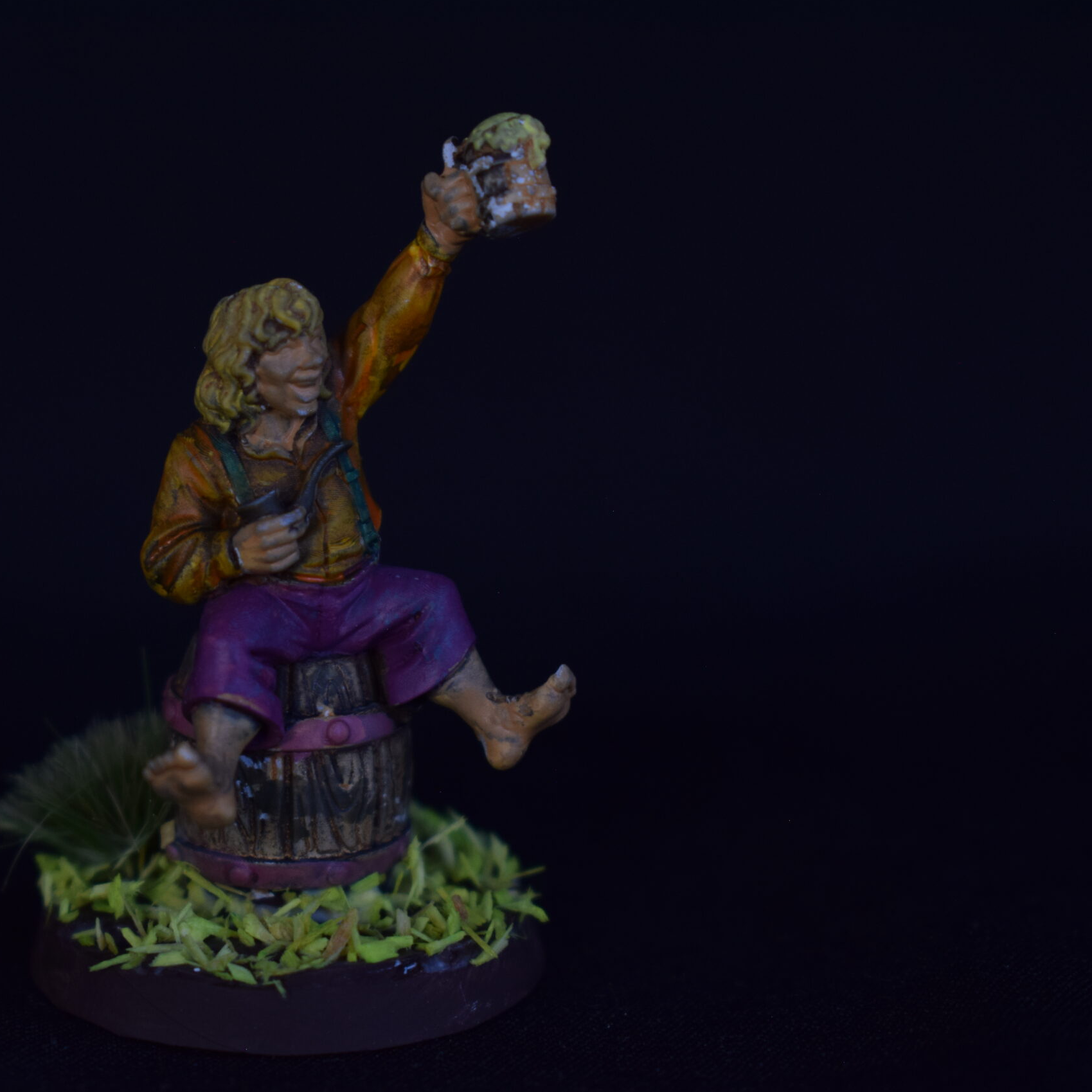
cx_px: 300
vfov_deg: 16.5
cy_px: 545
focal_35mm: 106
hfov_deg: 16.4
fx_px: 3770
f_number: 5.6
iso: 400
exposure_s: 1/30
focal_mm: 55
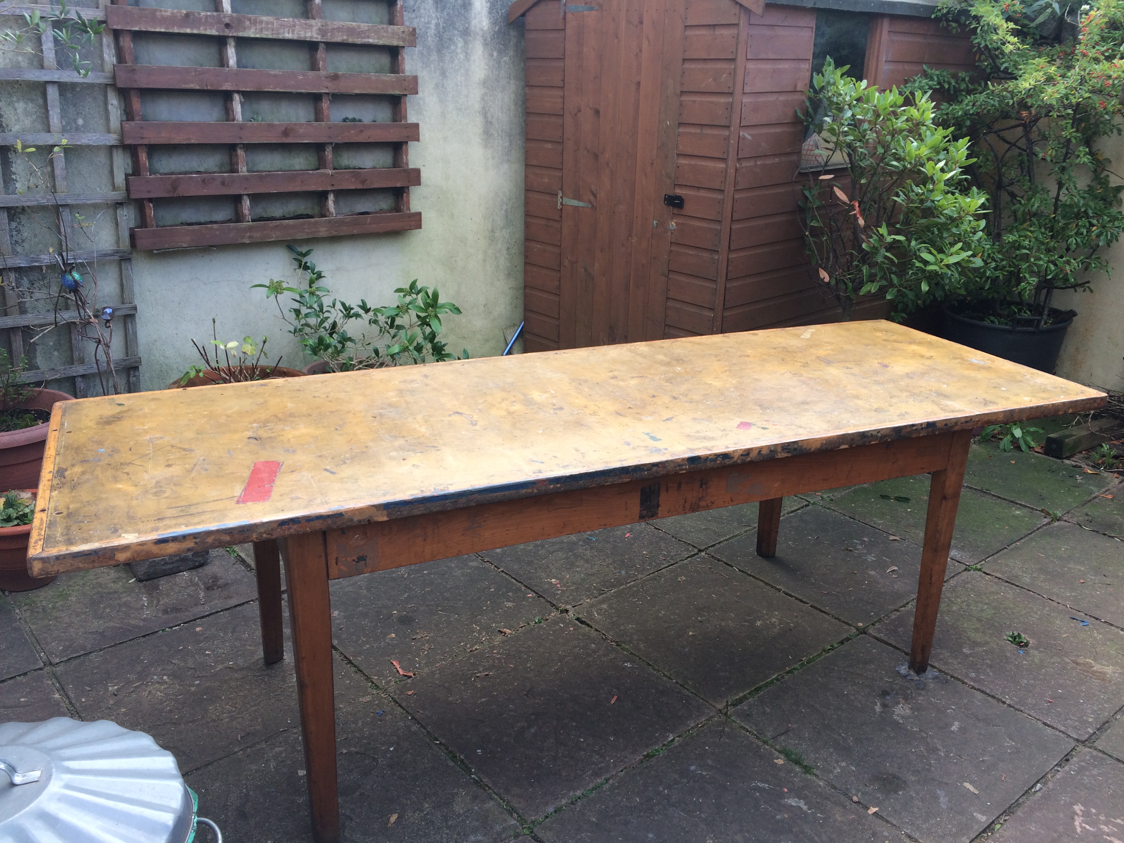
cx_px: 562
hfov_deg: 61.7
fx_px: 942
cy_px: 422
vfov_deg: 48.2
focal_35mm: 29
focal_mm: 4.15
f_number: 2.2
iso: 32
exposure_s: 1/125
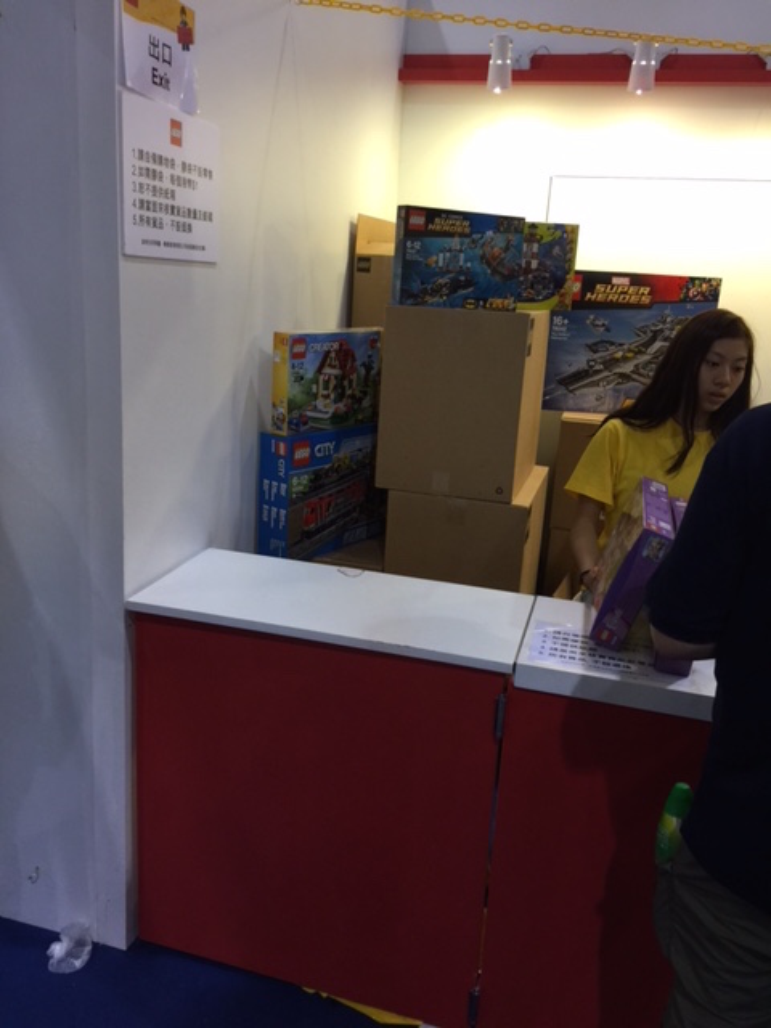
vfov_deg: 61.7
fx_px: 861
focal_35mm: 29
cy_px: 514
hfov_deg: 48.2
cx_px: 386
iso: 50
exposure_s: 1/30
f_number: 2.2
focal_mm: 4.15
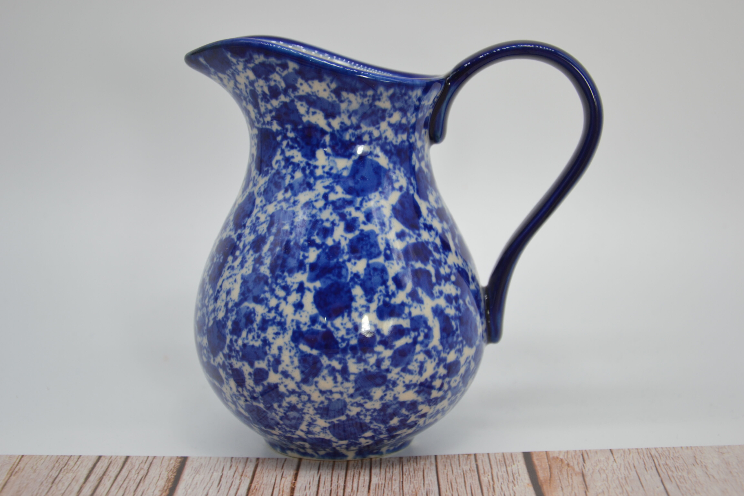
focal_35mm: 72
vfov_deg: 18.9
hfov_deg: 28.1
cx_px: 372
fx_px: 1488
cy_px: 248
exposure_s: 1/125
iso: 140
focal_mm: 48
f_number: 5.6
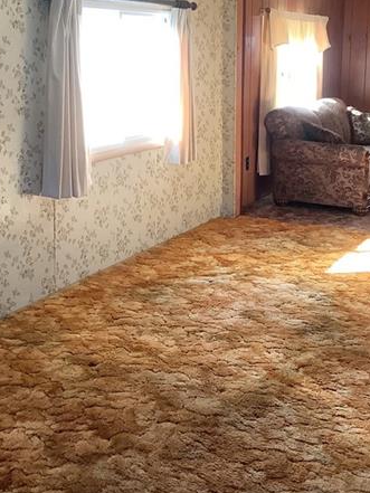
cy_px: 177
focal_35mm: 54
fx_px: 769
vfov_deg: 35.3
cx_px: 215
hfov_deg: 27.0
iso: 125
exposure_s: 1/60
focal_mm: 3.3
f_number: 2.4
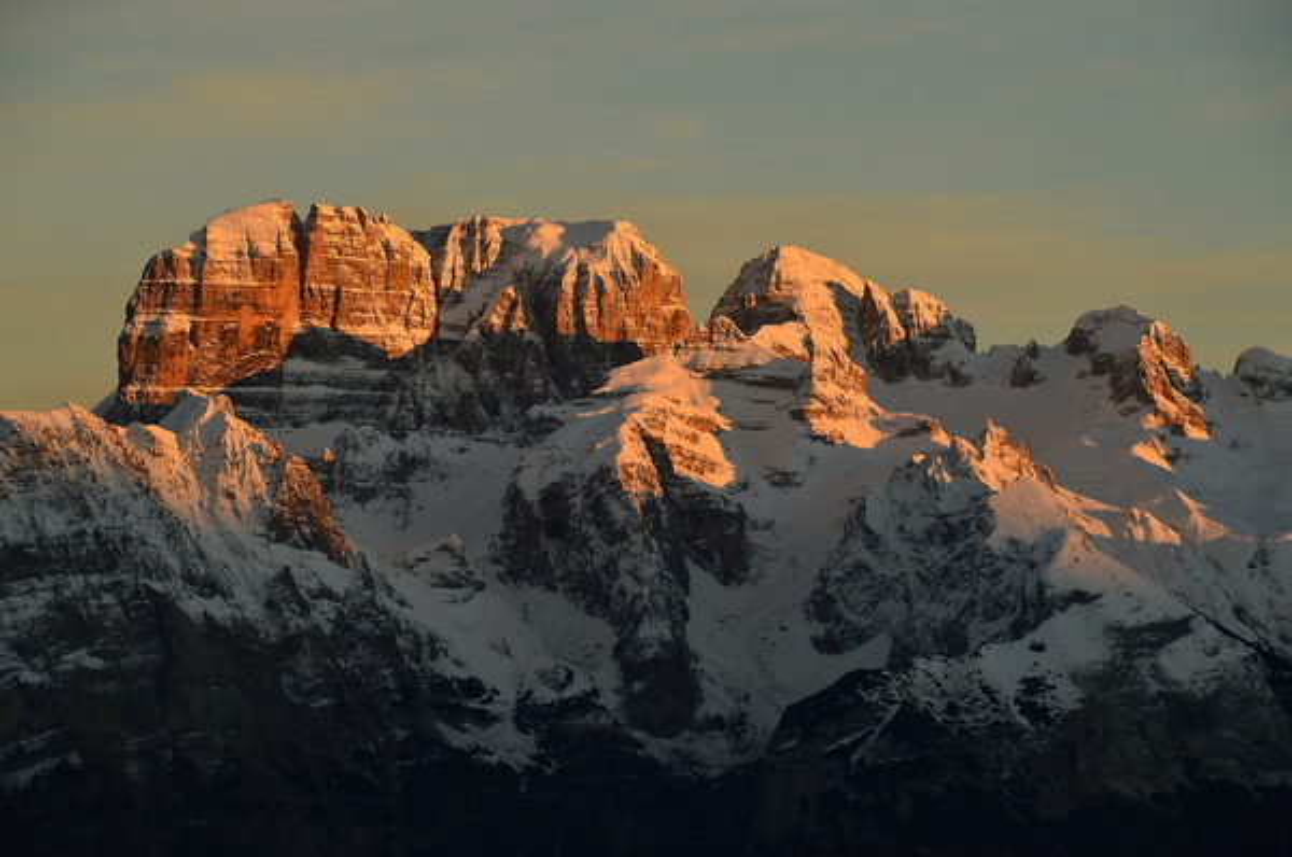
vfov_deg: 8.7
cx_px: 646
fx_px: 5643
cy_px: 428
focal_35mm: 158
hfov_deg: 13.1
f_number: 8
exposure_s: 1/125
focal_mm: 105
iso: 100
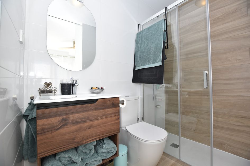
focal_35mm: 15
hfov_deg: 100.5
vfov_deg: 77.0
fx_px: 104
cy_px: 83
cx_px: 125
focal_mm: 10
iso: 200
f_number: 4.5
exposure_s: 1/160
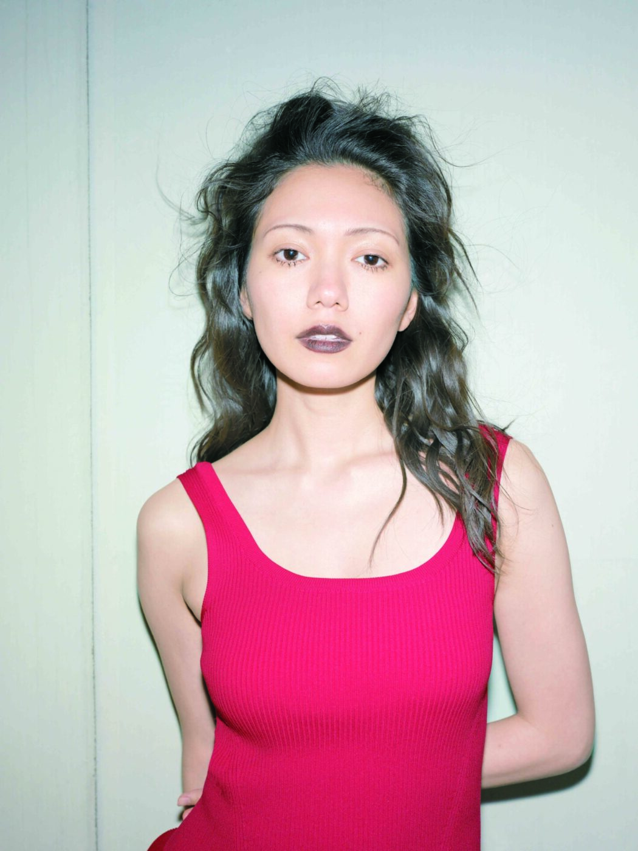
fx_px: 737
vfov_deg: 60.0
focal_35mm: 30
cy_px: 426
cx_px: 319
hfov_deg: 46.8
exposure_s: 1/125
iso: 800
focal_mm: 38
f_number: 5.6
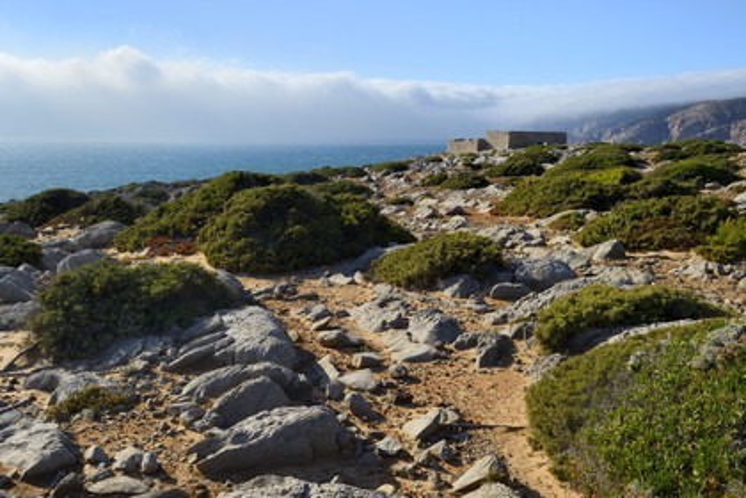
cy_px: 249
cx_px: 373
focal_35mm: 32
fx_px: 663
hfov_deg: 58.7
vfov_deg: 41.1
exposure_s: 1/400
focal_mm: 32
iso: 200
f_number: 13
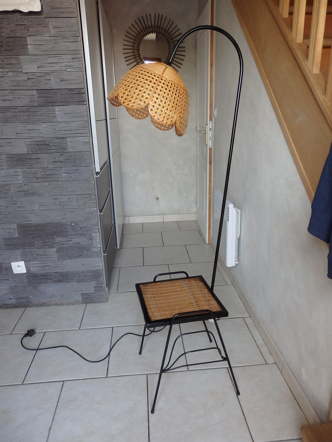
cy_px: 221
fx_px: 320
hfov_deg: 54.9
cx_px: 166
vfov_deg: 69.4
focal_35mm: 25
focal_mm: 4.5
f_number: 3
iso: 160
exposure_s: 1/30
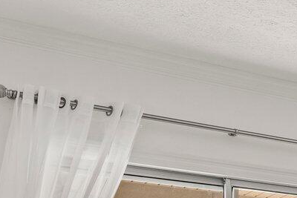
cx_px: 740
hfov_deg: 14.0
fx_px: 752
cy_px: 353
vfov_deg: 13.5
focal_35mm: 91
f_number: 8
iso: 200
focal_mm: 17.8
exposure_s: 1/8
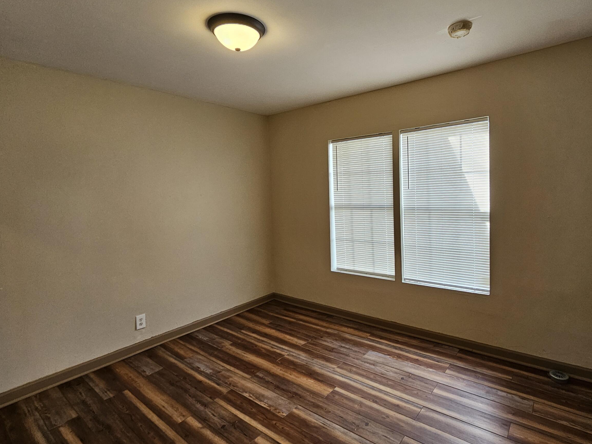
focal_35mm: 17
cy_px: 197
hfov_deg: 90.6
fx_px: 291
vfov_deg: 74.5
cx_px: 332
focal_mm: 2.2
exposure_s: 1/60
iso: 100
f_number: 2.2
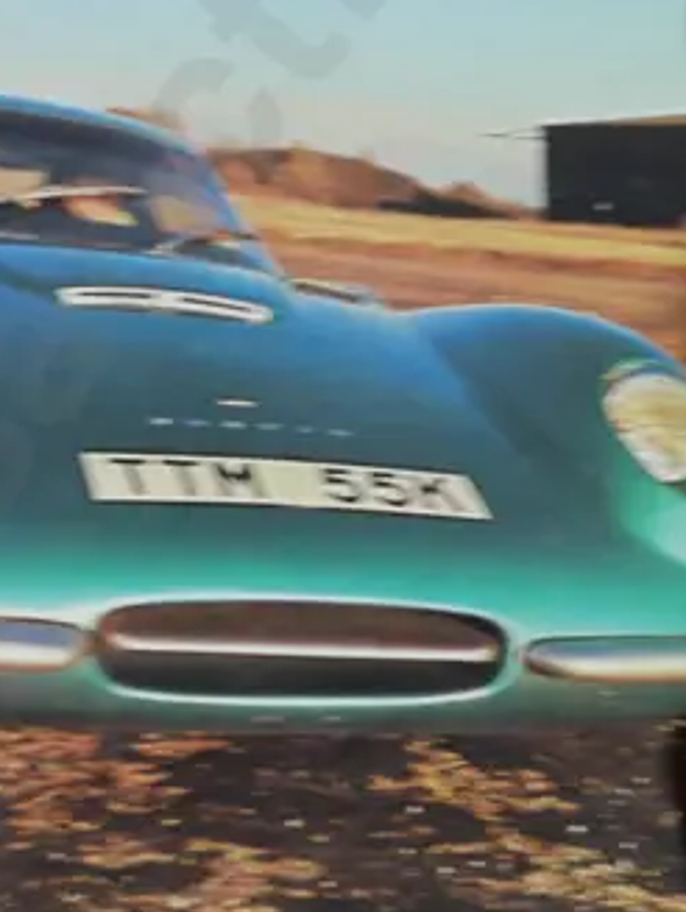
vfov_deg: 16.4
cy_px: 218
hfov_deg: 12.4
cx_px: 141
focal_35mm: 119
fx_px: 3138
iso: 200
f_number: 4.1
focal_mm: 19
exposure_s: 1/60
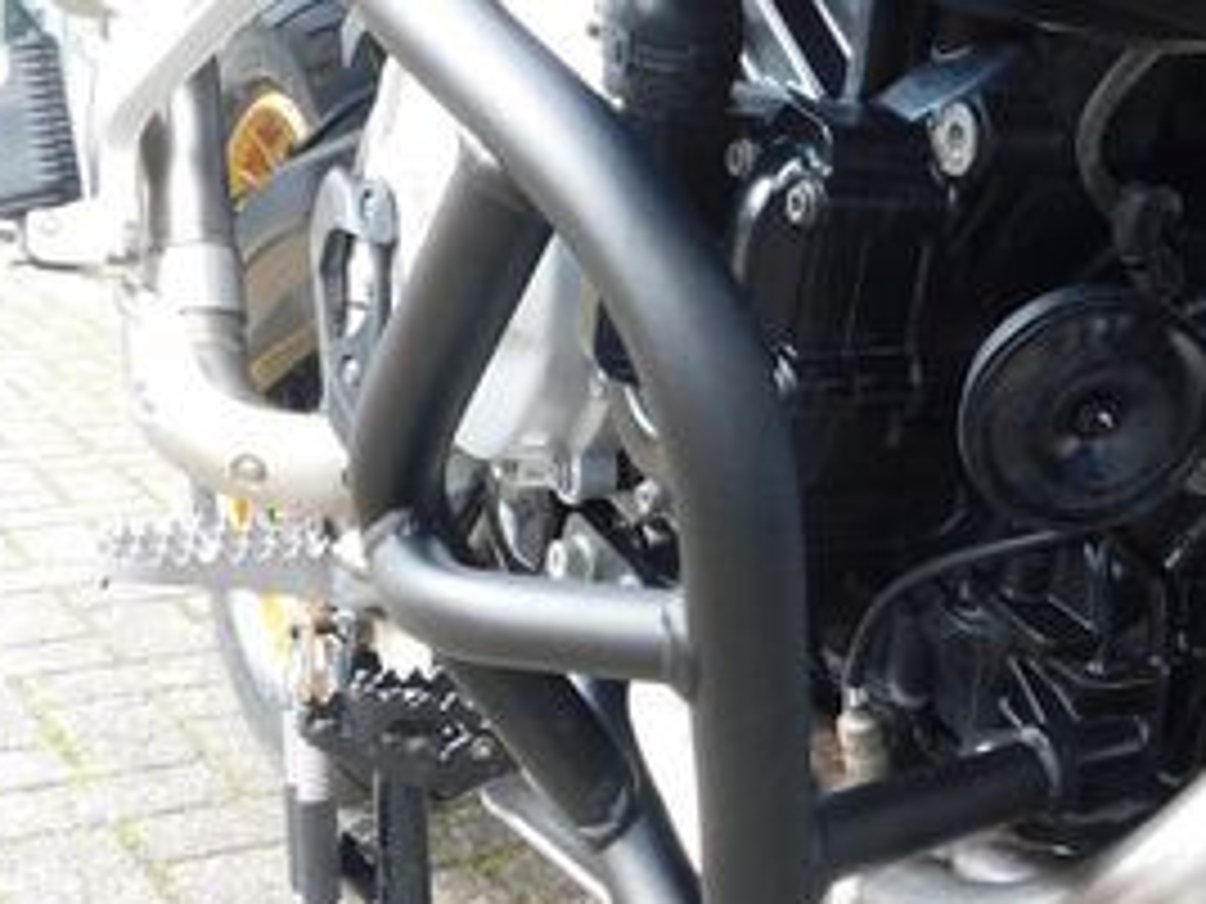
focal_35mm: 55
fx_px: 1916
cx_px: 940
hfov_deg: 34.0
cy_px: 355
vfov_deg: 26.5
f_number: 3
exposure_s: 1/100
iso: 125
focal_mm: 4
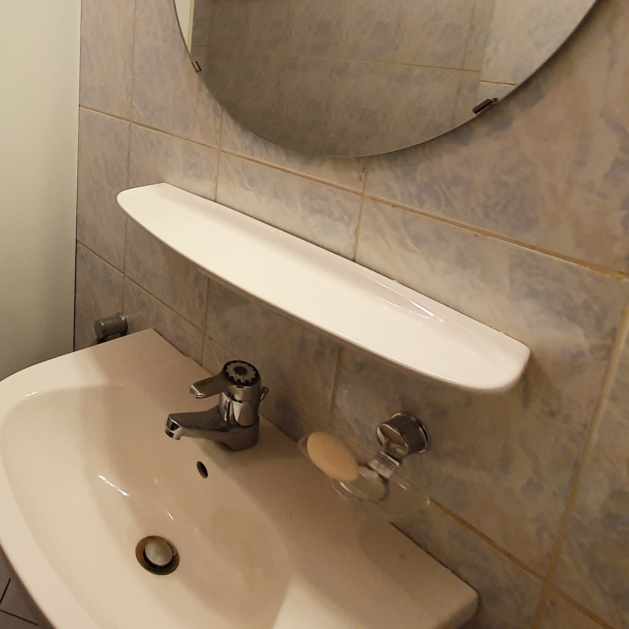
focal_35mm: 27
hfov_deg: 50.6
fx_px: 555
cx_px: 36
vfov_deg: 56.5
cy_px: 167
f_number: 2.2
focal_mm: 1.8
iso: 250
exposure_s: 1/50
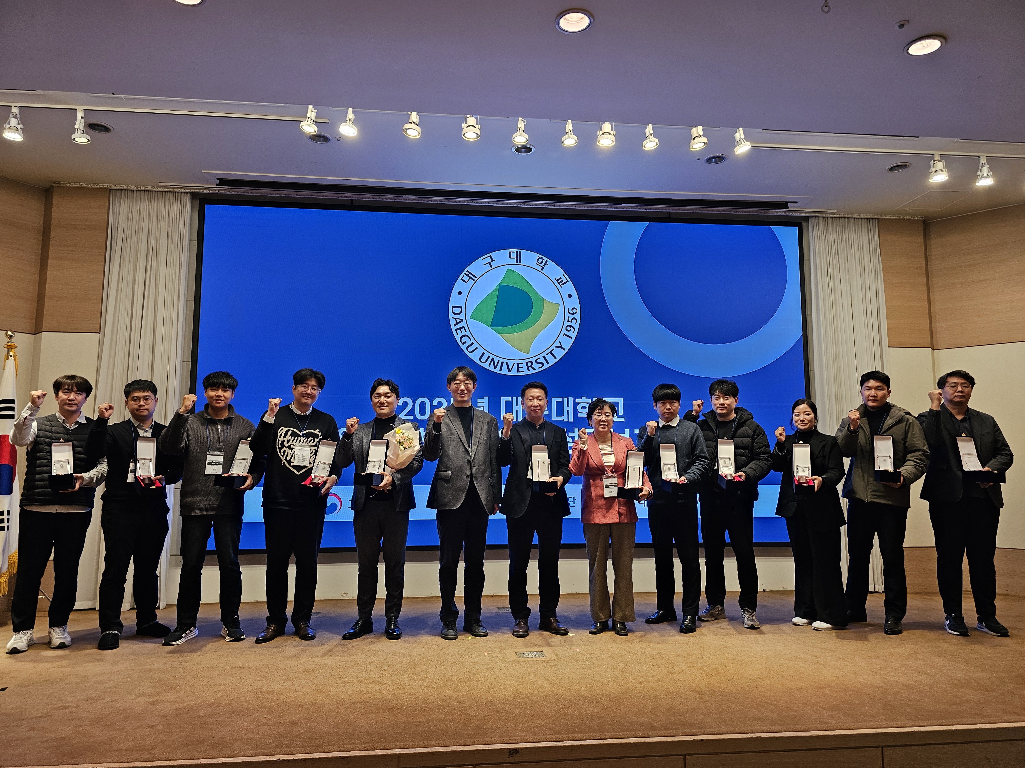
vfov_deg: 58.9
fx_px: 681
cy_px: 384
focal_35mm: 23
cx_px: 512
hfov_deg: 73.9
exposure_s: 1/120
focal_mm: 6.3
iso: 250
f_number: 1.7
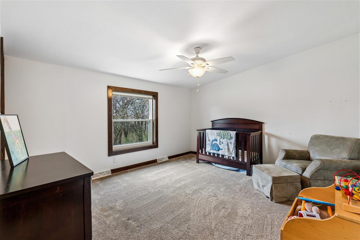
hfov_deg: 96.7
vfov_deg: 73.7
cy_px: 120
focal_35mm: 16
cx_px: 180
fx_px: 160
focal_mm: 16
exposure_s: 1/8
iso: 400
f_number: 9
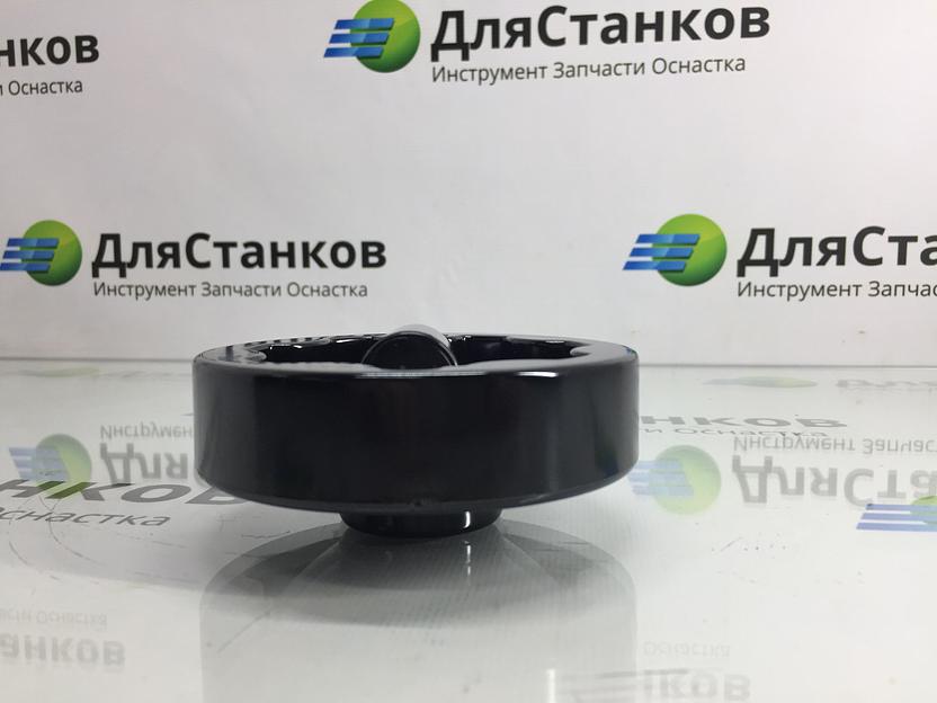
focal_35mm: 29
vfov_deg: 48.2
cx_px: 468
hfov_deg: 61.7
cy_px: 352
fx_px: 785
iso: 32
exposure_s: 1/100
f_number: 2.2
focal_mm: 4.15
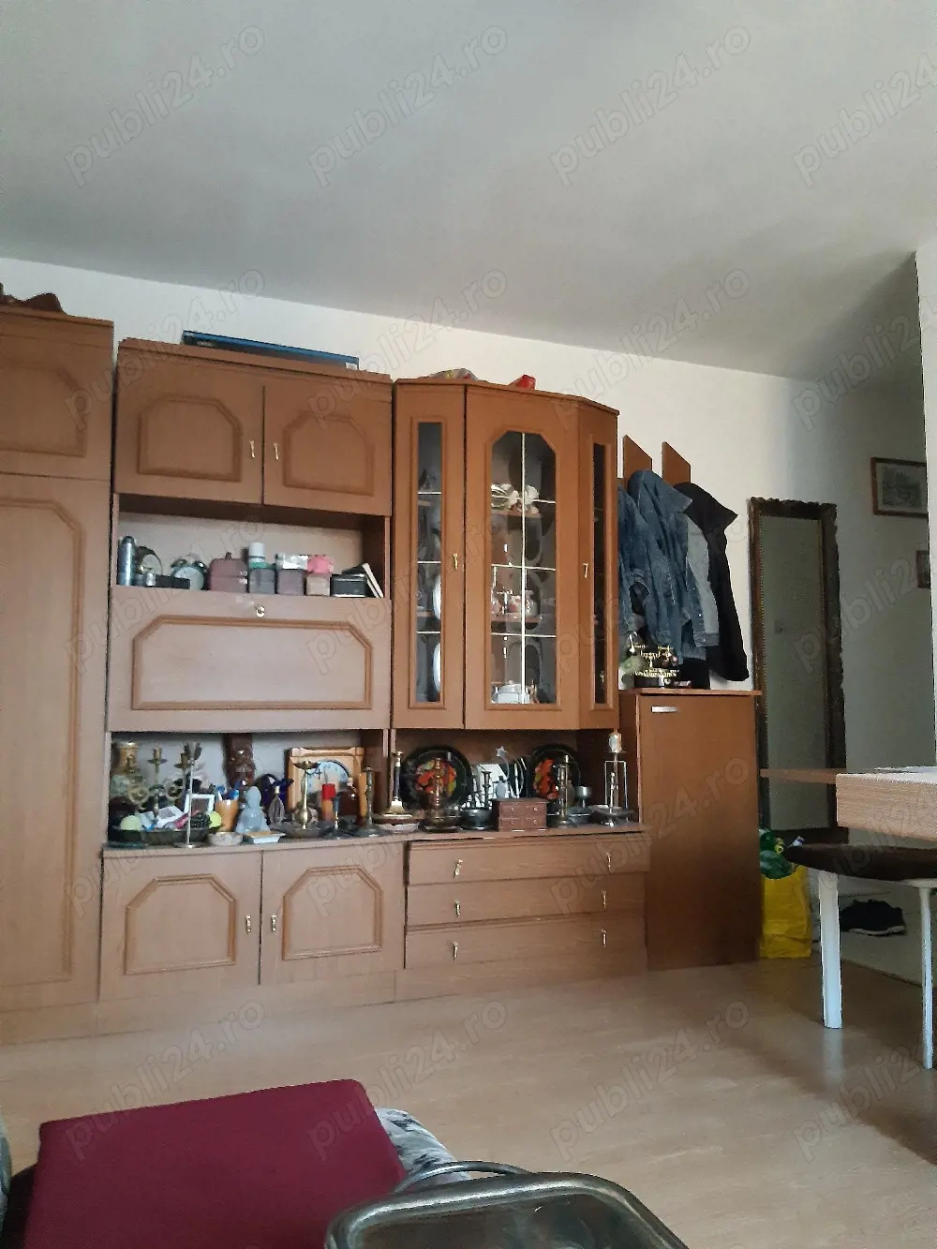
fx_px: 938
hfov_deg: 53.1
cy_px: 624
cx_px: 468
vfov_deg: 67.3
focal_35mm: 26
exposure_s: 1/25
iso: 640
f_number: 1.7
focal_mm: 3.92
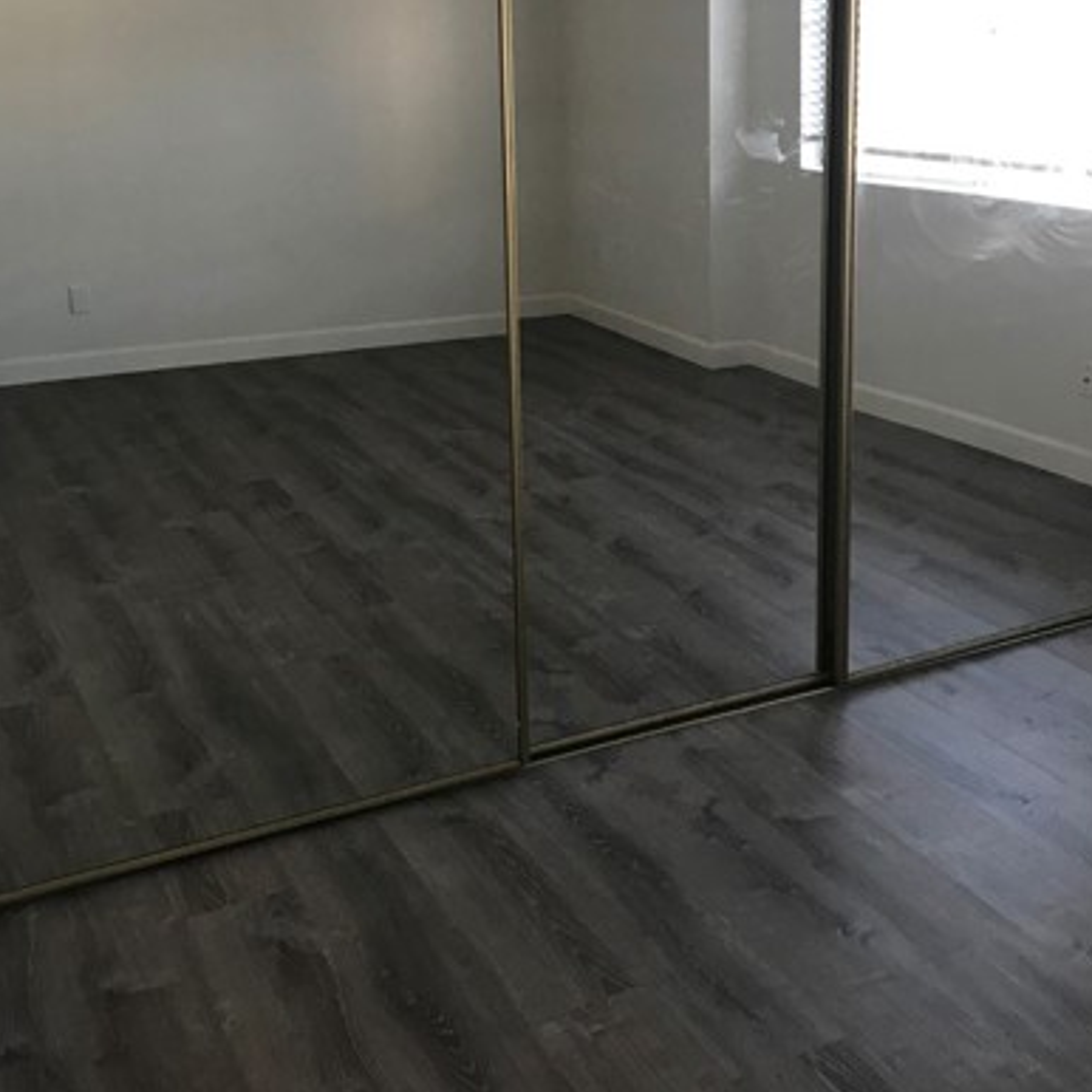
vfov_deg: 39.9
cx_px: 475
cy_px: 286
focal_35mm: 41
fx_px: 1463
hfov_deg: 40.8
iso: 40
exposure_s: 1/20
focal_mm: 3.99
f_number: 1.8
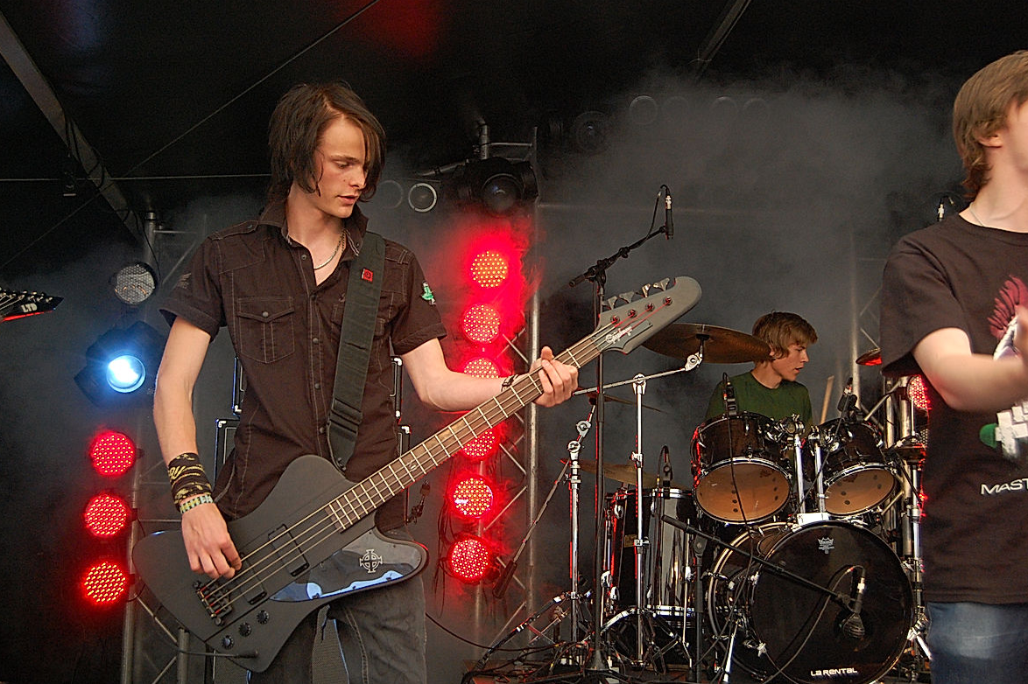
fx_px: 1356
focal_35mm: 48
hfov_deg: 41.5
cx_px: 506
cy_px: 338
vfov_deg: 28.3
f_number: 5.6
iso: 800
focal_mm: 31
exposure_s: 1/125
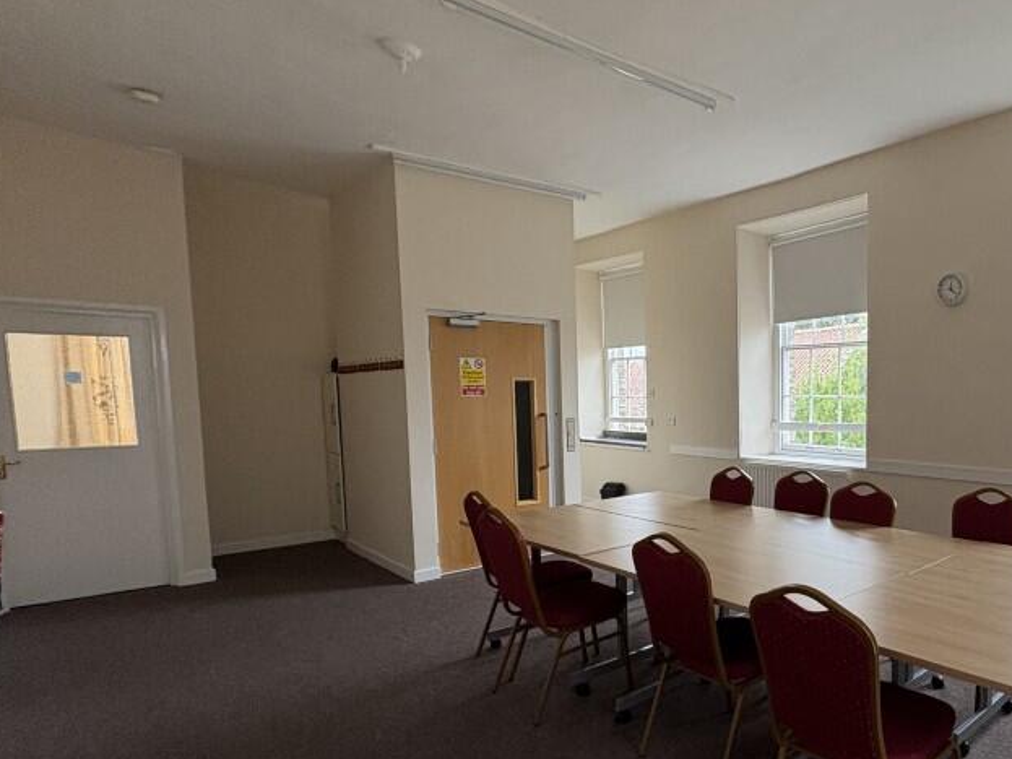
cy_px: 452
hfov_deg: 68.7
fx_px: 672
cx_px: 768
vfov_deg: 58.4
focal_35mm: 23
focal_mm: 2.22
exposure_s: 1/96
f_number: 2.2
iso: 250
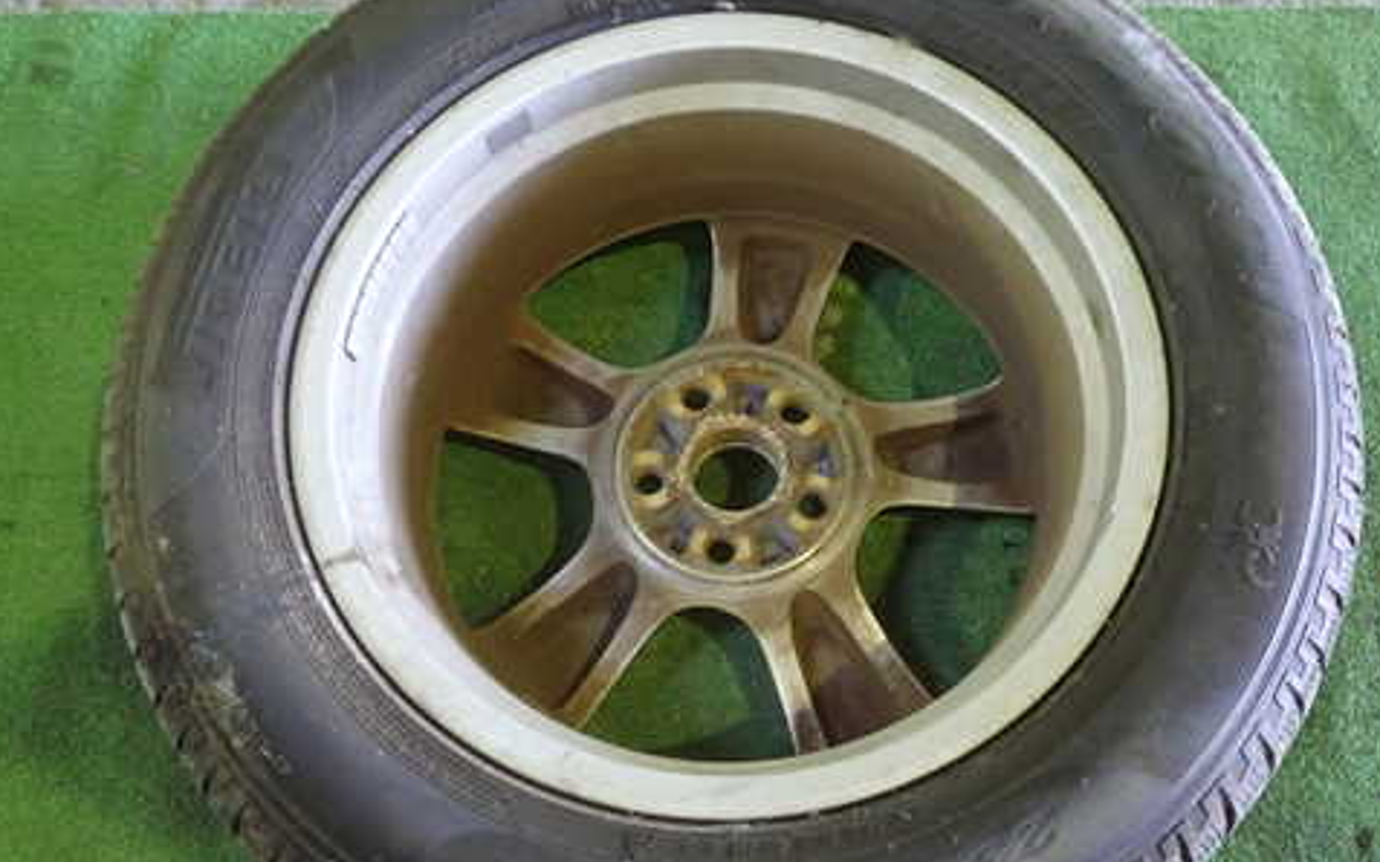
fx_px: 1504
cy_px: 480
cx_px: 761
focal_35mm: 40
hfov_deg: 49.2
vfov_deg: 32.0
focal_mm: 5.4
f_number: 2.3
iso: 800
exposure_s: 1/30
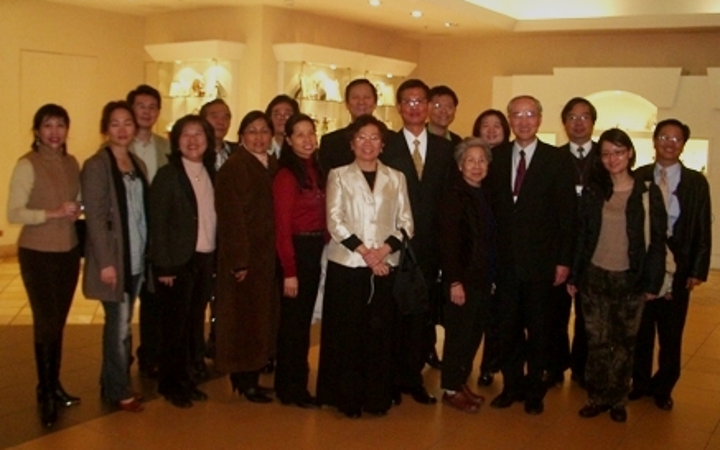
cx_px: 358
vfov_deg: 33.5
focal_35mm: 38
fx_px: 746
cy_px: 196
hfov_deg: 51.5
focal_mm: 5.8
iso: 200
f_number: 2.6
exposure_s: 1/60
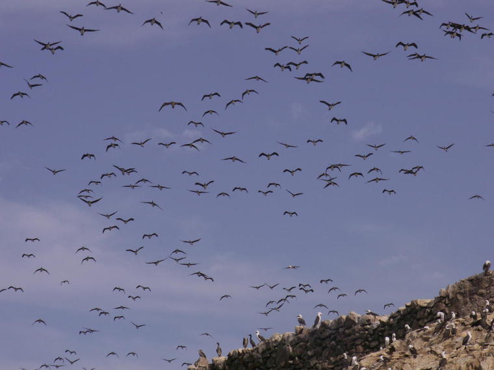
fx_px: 2169
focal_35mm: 152
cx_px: 247
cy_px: 185
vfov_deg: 9.8
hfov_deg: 13.0
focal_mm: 24.87
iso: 50
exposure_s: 1/400
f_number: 8
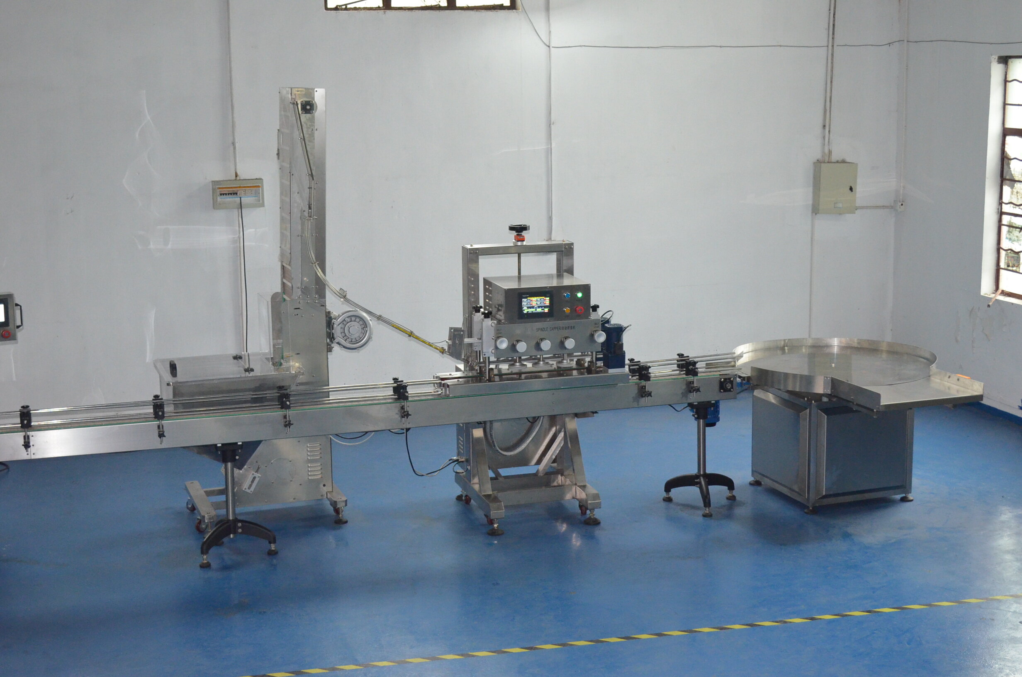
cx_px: 511
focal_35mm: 52
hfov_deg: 37.9
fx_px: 1487
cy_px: 338
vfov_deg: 25.6
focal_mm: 35
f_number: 5
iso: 2500
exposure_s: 1/60
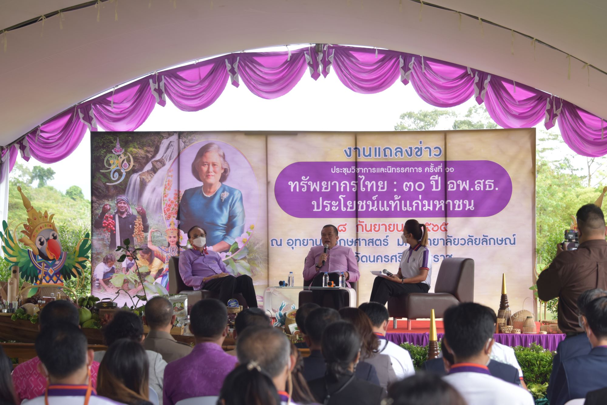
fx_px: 1383
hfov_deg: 24.8
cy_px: 202
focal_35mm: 82
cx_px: 304
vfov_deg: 16.7
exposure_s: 1/160
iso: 320
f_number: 5
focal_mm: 82
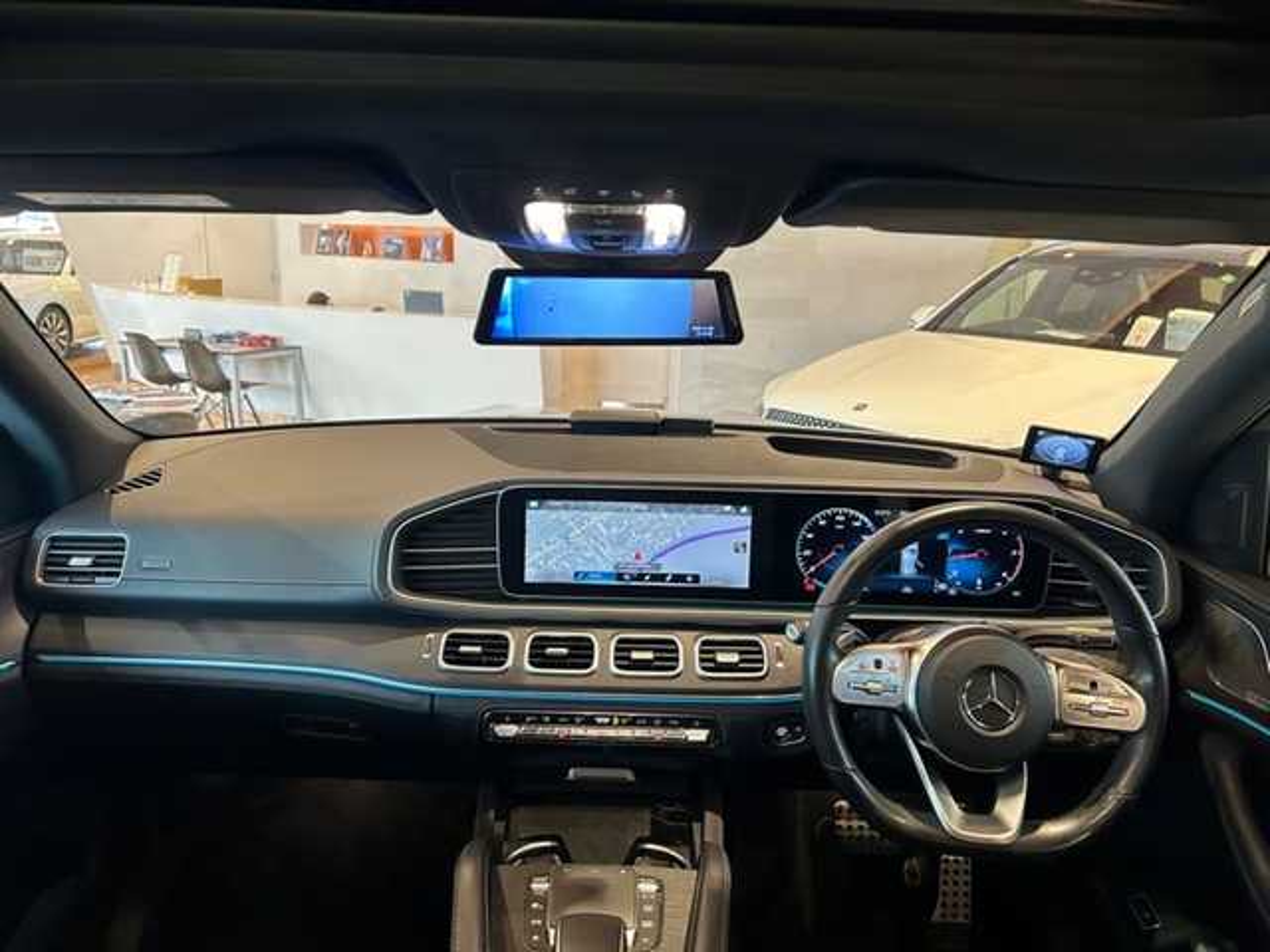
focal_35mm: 26
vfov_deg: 53.1
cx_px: 635
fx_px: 954
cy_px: 476
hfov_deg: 67.3
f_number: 1.5
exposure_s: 1/50
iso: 320
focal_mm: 5.7
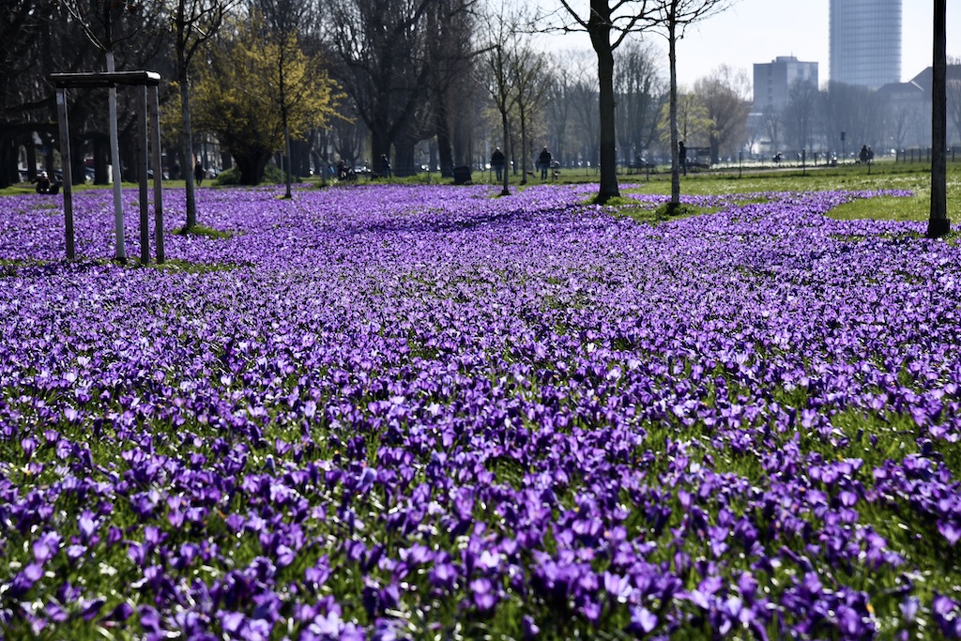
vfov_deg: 13.0
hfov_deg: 19.5
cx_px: 480
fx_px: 2803
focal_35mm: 105
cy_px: 320
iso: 500
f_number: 8
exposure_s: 1/1600
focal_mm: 105
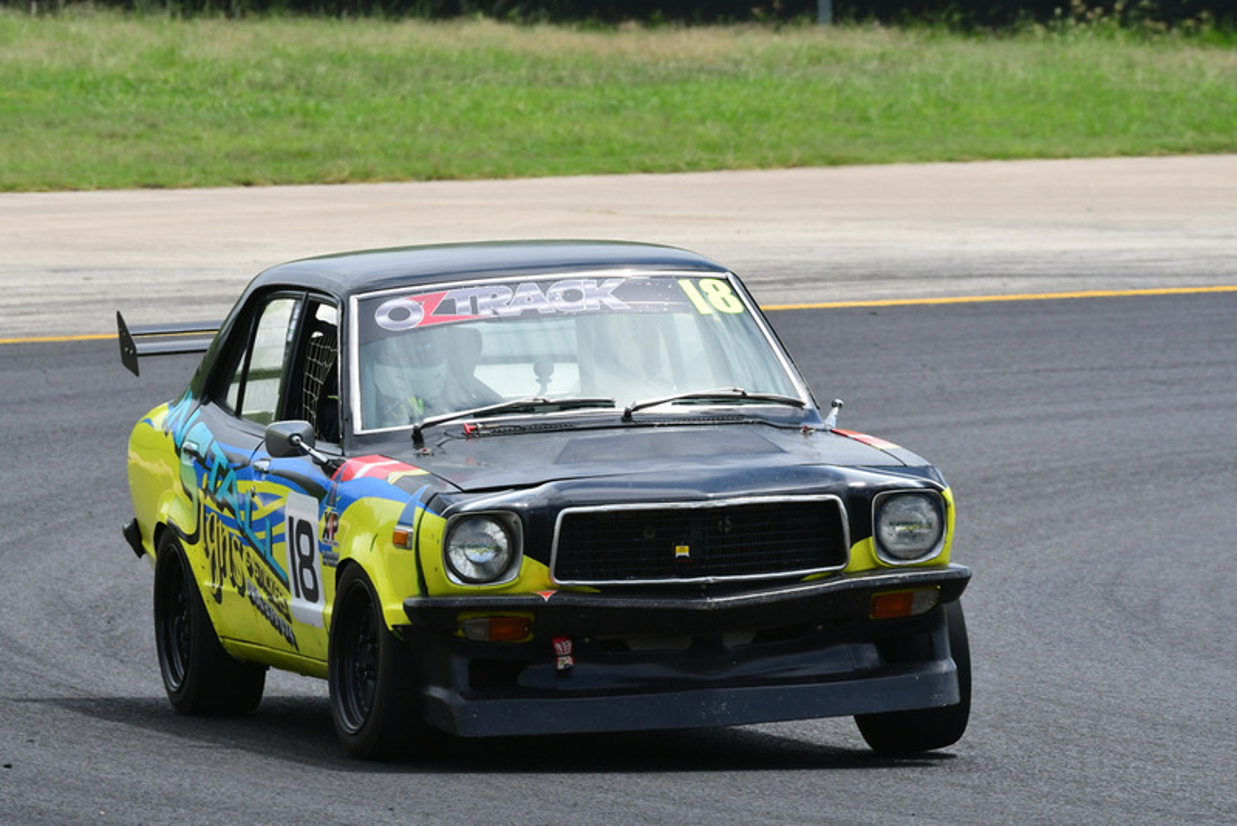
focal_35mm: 480
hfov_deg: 4.3
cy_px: 413
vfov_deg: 2.9
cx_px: 618
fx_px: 16498
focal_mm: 320
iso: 640
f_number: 13
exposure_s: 1/640
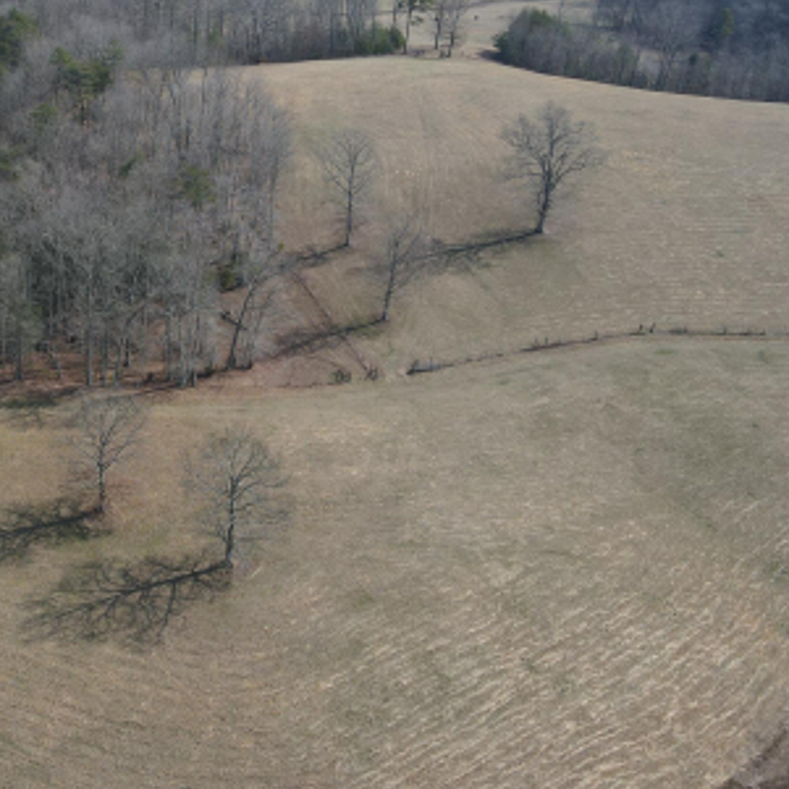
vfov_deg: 36.1
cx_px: 69
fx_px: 1212
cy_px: 375
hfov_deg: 34.0
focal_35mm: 47
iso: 100
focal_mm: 4.5
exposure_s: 1/320
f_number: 2.8
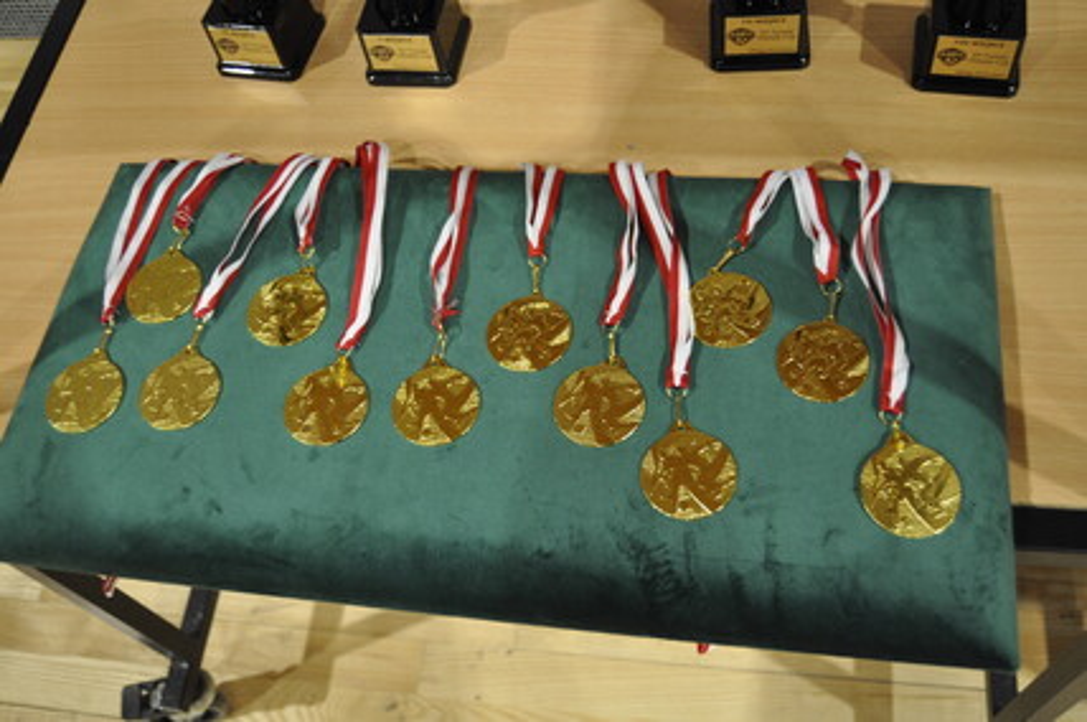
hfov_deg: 53.2
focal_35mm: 36
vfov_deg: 36.8
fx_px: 1085
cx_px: 544
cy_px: 361
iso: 800
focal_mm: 24
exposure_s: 1/30
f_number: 3.8
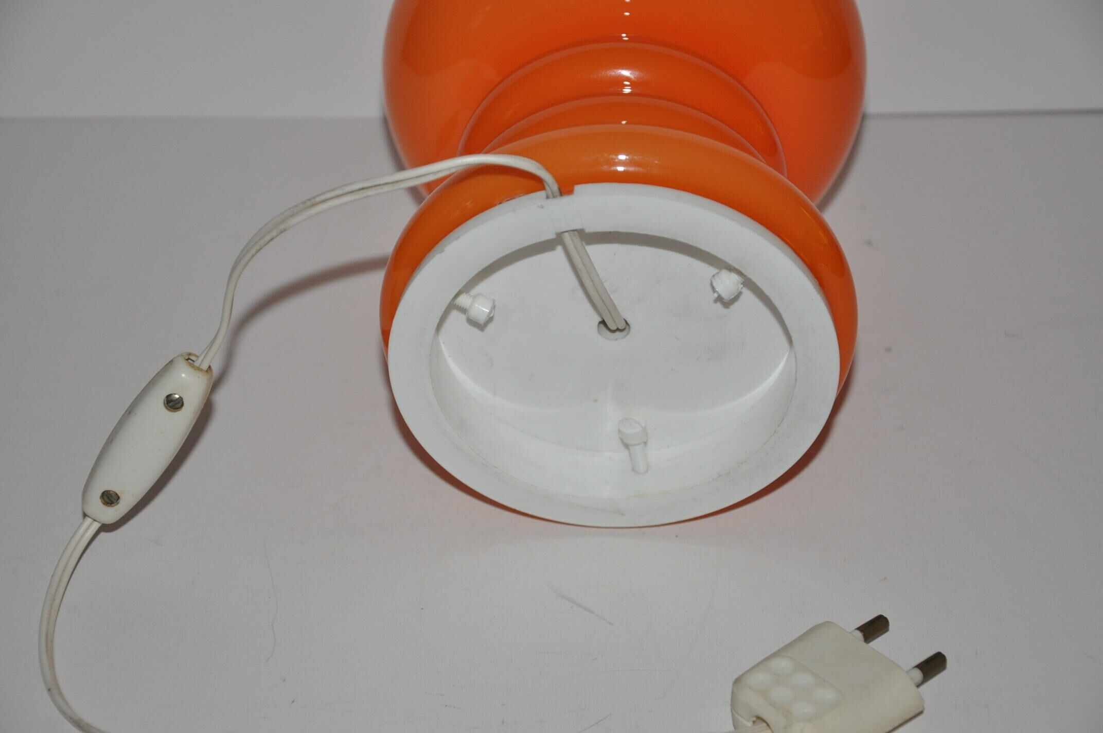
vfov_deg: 13.8
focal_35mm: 99
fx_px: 3030
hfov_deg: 20.6
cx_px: 552
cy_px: 366
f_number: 5.3
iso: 800
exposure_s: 1/60
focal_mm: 66
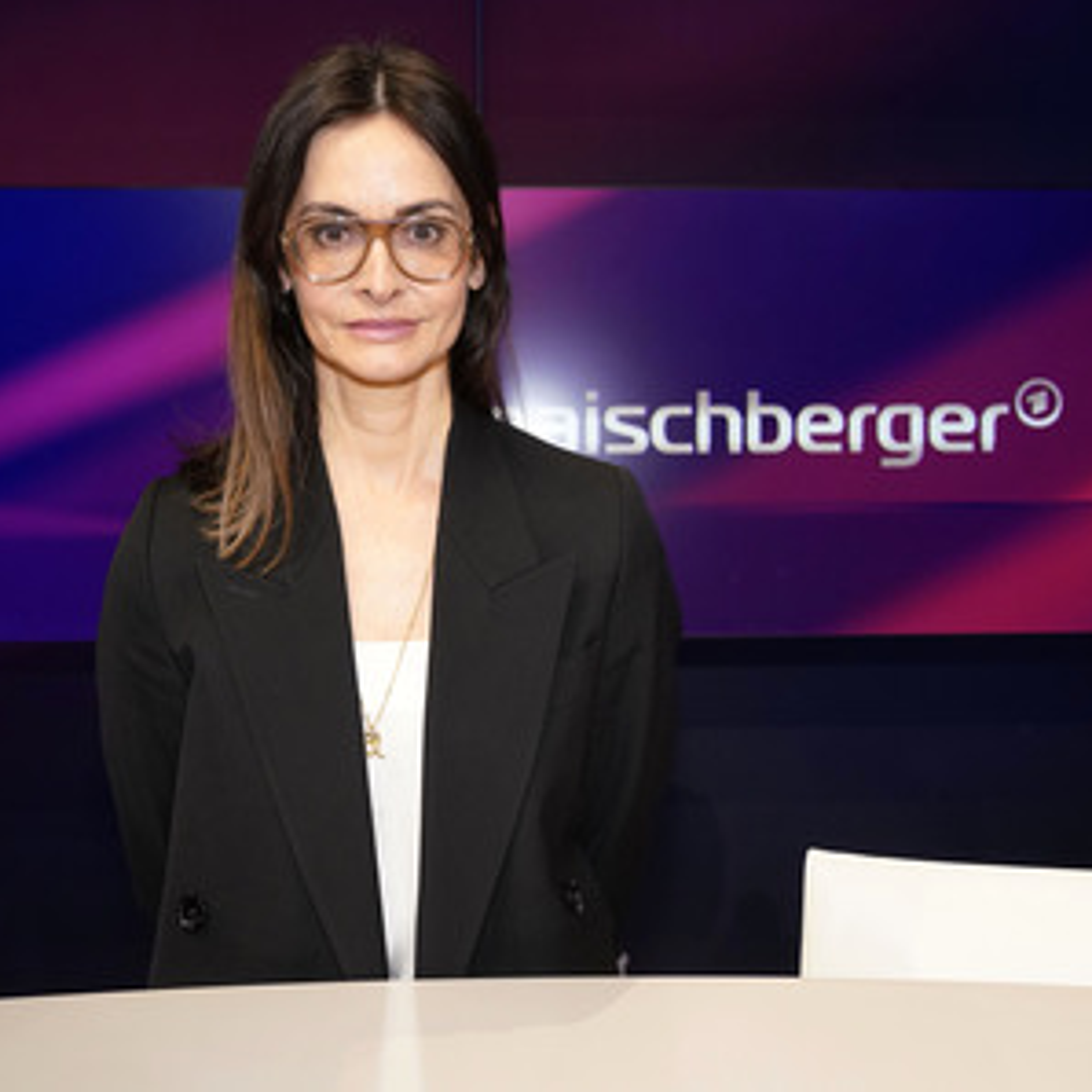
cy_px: 546
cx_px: 372
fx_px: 1285
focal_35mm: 36
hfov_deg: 45.4
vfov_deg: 46.0
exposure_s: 1/160
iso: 2000
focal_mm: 28
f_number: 5
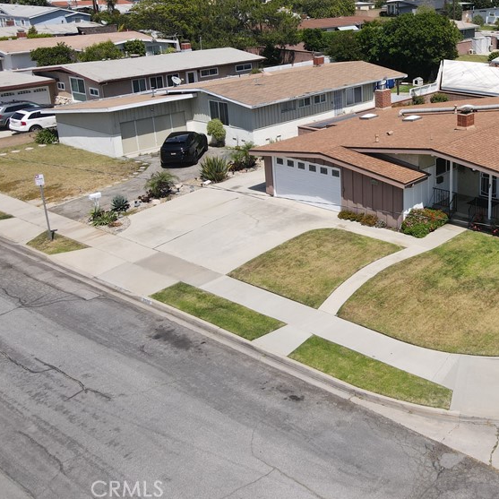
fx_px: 636
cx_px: 452
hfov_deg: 39.6
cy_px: 158
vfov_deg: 42.1
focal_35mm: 39
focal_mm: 4.5
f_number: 2.8
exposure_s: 1/60
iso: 100
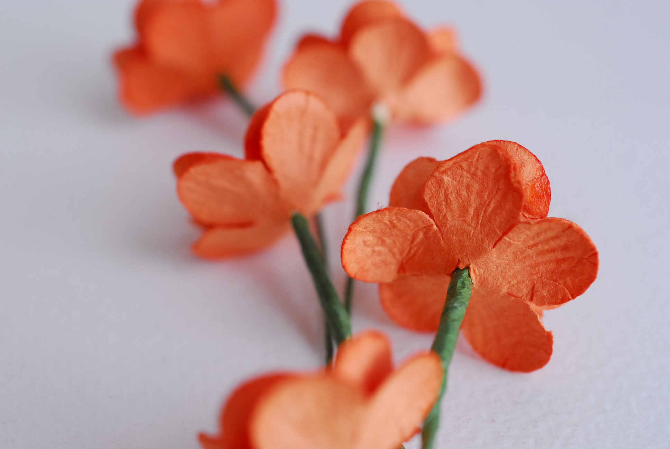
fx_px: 1118
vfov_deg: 22.7
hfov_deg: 33.4
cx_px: 335
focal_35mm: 60
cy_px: 224
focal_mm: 40
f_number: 5.6
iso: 800
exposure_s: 1/80
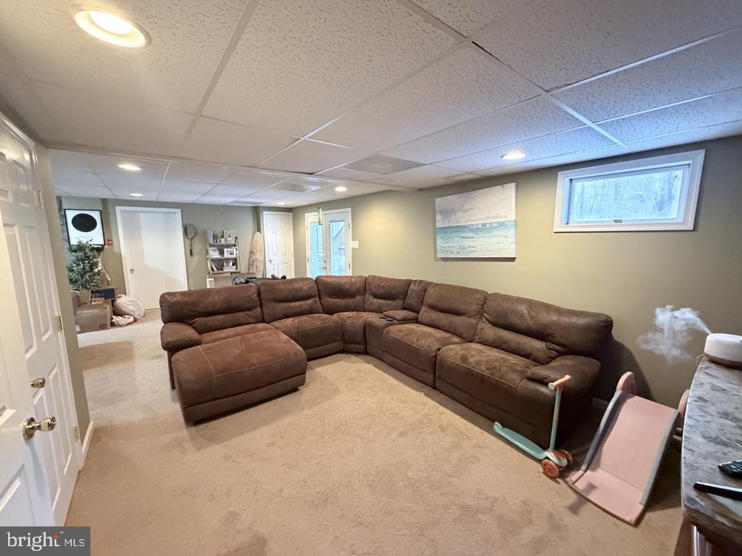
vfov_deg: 85.7
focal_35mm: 14
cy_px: 278
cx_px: 371
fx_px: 300
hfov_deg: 102.1
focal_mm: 2.22
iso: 1250
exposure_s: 1/60
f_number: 2.2
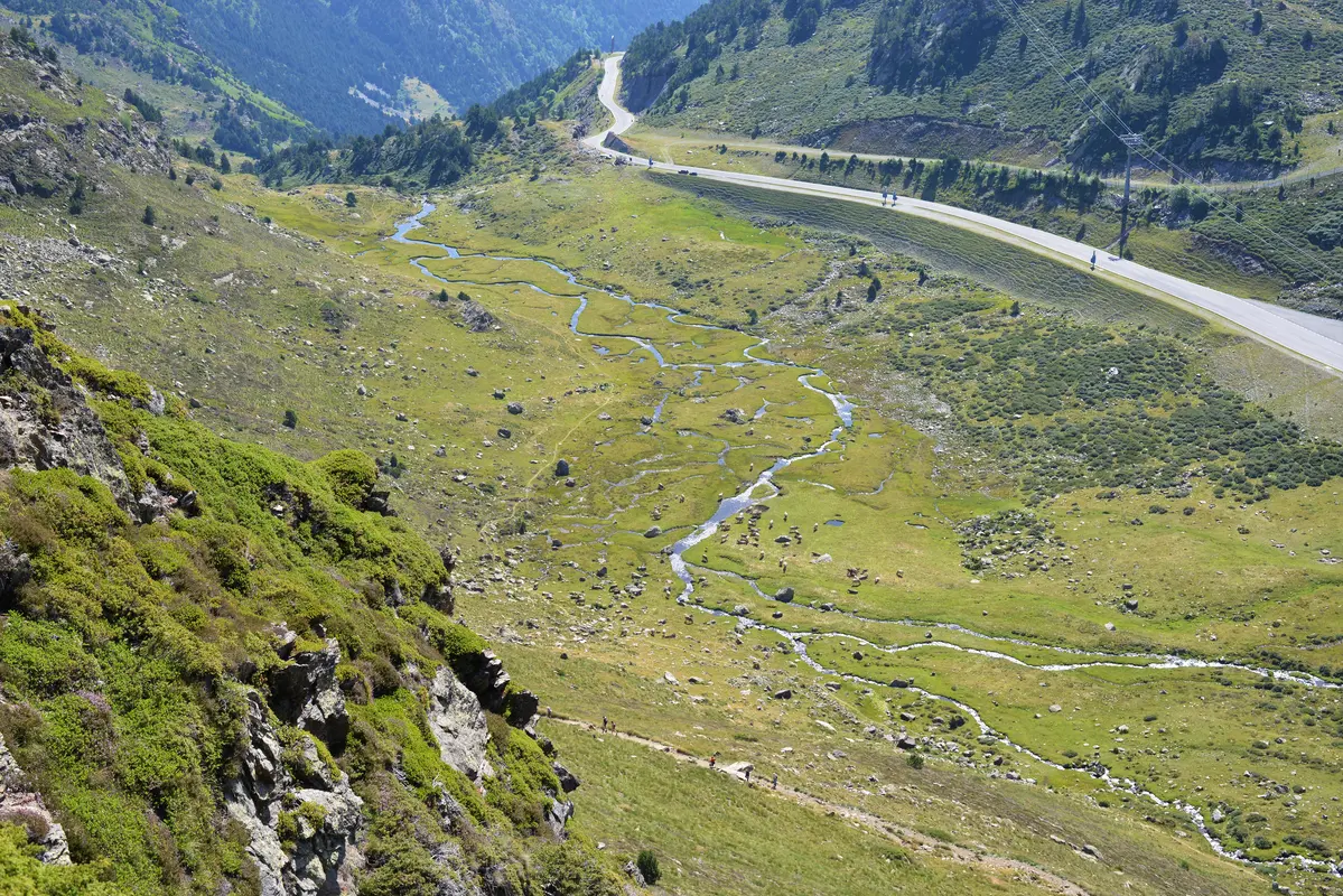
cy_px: 448
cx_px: 672
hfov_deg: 39.6
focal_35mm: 50
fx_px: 1866
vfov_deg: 27.0
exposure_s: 1/320
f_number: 9
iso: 400
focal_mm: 50
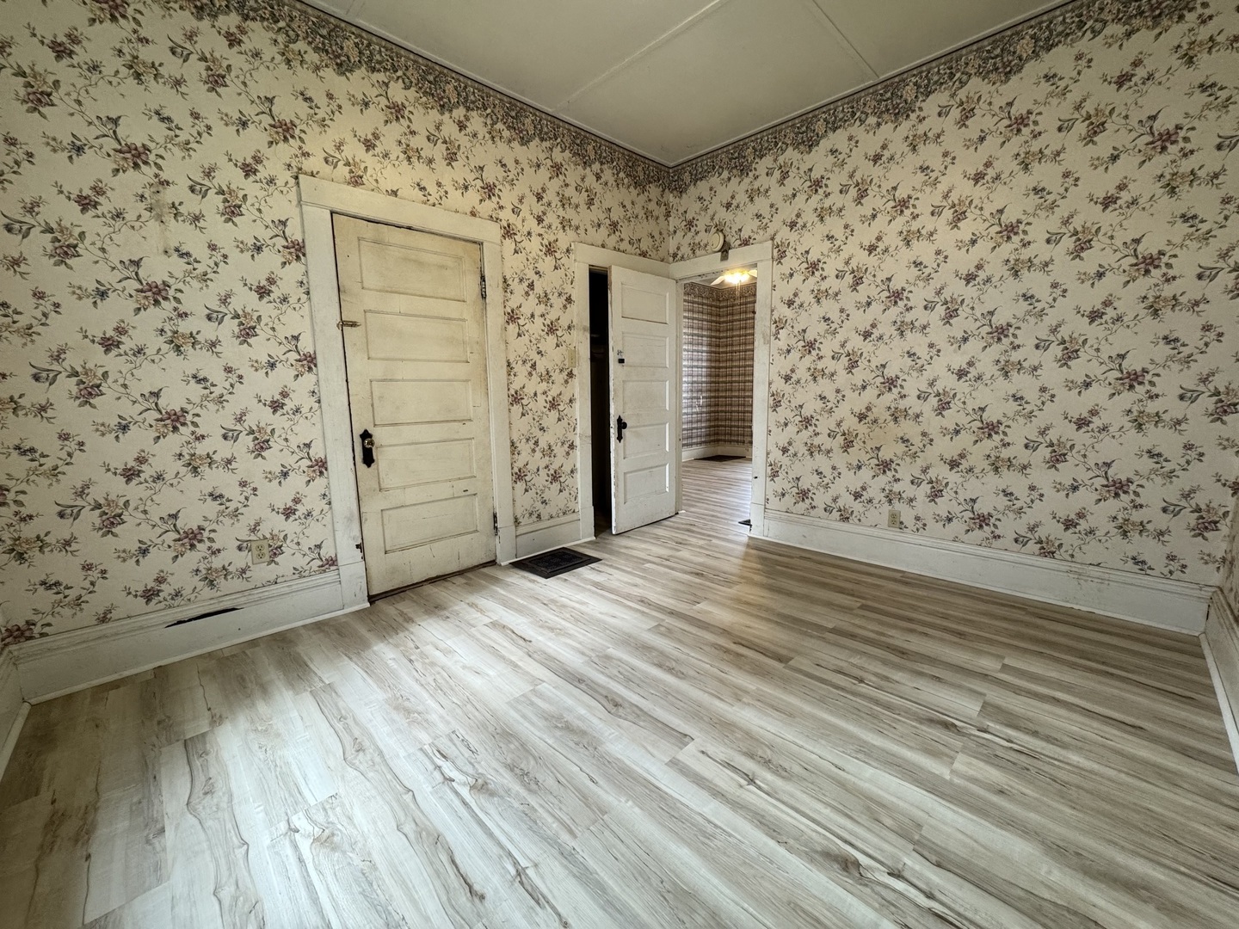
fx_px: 501
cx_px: 620
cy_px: 464
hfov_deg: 102.1
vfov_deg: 85.7
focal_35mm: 14
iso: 200
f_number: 2.2
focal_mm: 2.22
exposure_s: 1/120
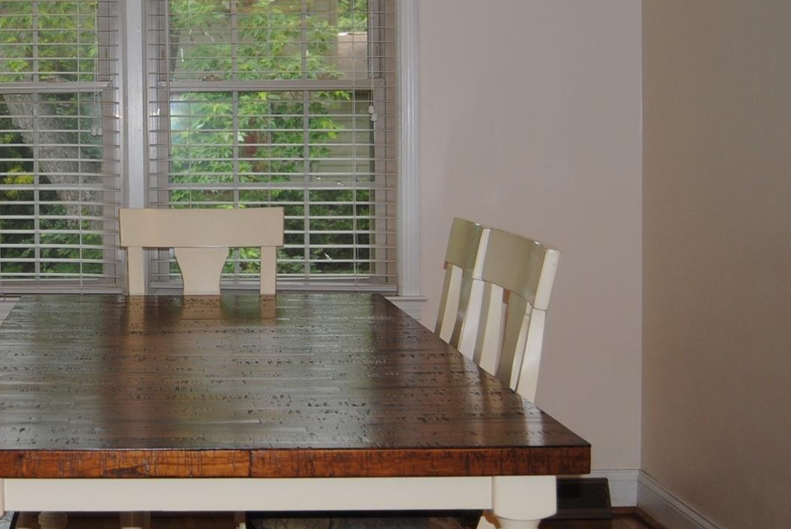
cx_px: 69
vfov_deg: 20.9
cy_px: 179
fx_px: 1430
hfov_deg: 29.6
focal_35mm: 65
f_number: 3.5
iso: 200
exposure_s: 1/60
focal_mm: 22
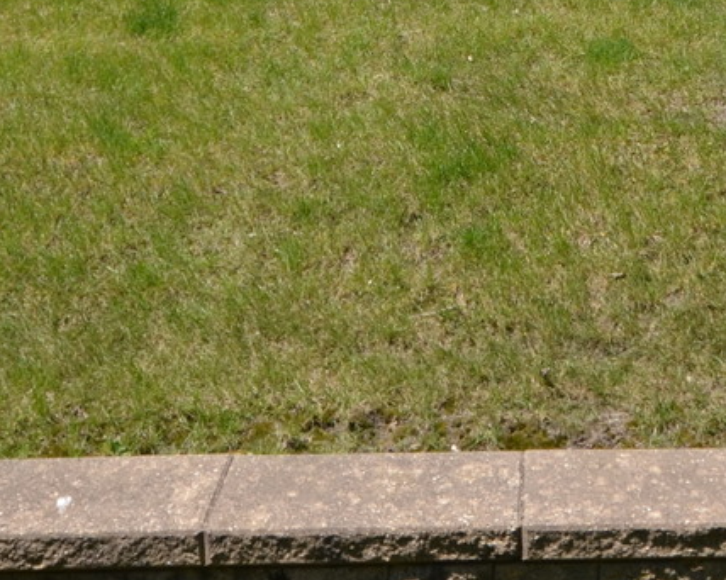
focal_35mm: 75
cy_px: -181
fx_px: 1611
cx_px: 606
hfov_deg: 24.9
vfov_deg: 18.9
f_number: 8
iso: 200
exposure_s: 1/250
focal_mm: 14
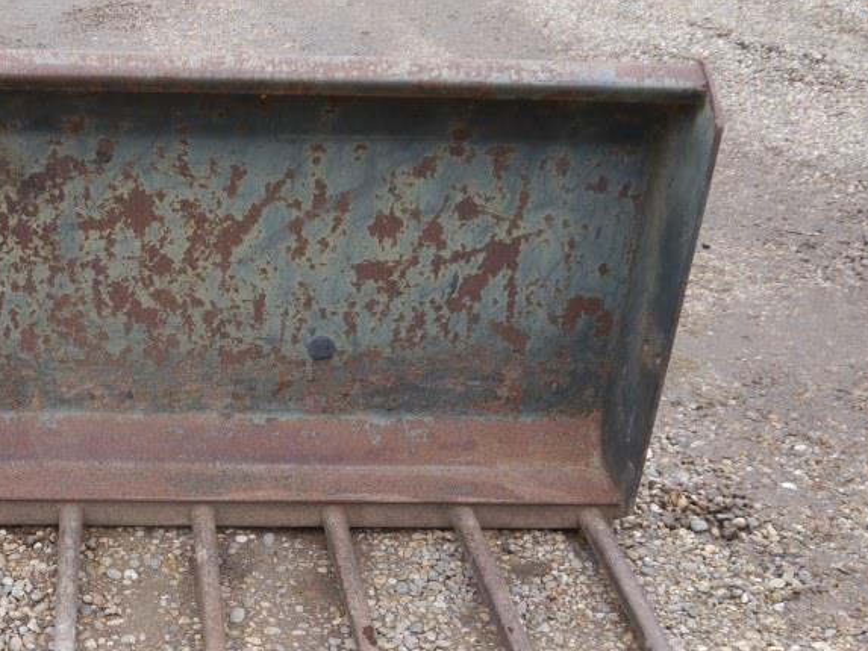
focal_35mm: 50
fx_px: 1254
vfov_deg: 28.6
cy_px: 506
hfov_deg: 36.7
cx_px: 158
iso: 160
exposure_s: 1/160
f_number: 4.5
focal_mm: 14
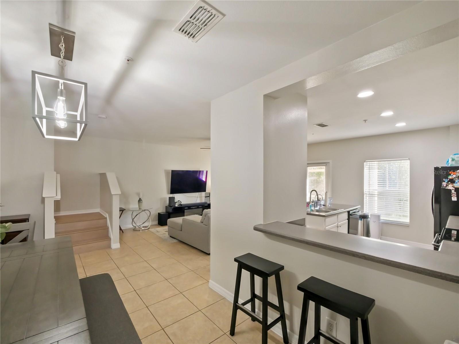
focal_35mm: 14
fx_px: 186
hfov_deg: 102.1
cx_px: 230
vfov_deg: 85.7
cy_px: 172
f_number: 4
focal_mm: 7
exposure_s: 1/60
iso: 2500
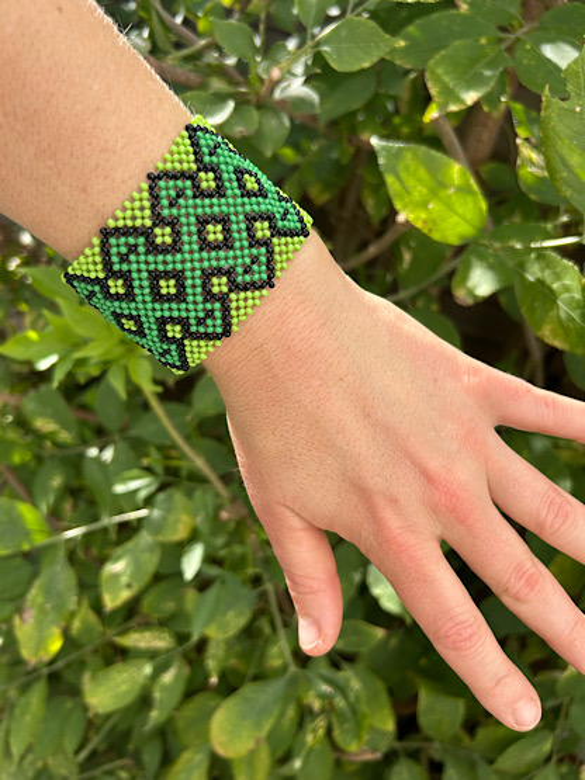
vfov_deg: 67.3
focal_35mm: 26
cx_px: 292
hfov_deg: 53.0
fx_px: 586
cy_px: 390
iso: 50
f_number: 1.5
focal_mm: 5.7
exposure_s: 1/1431
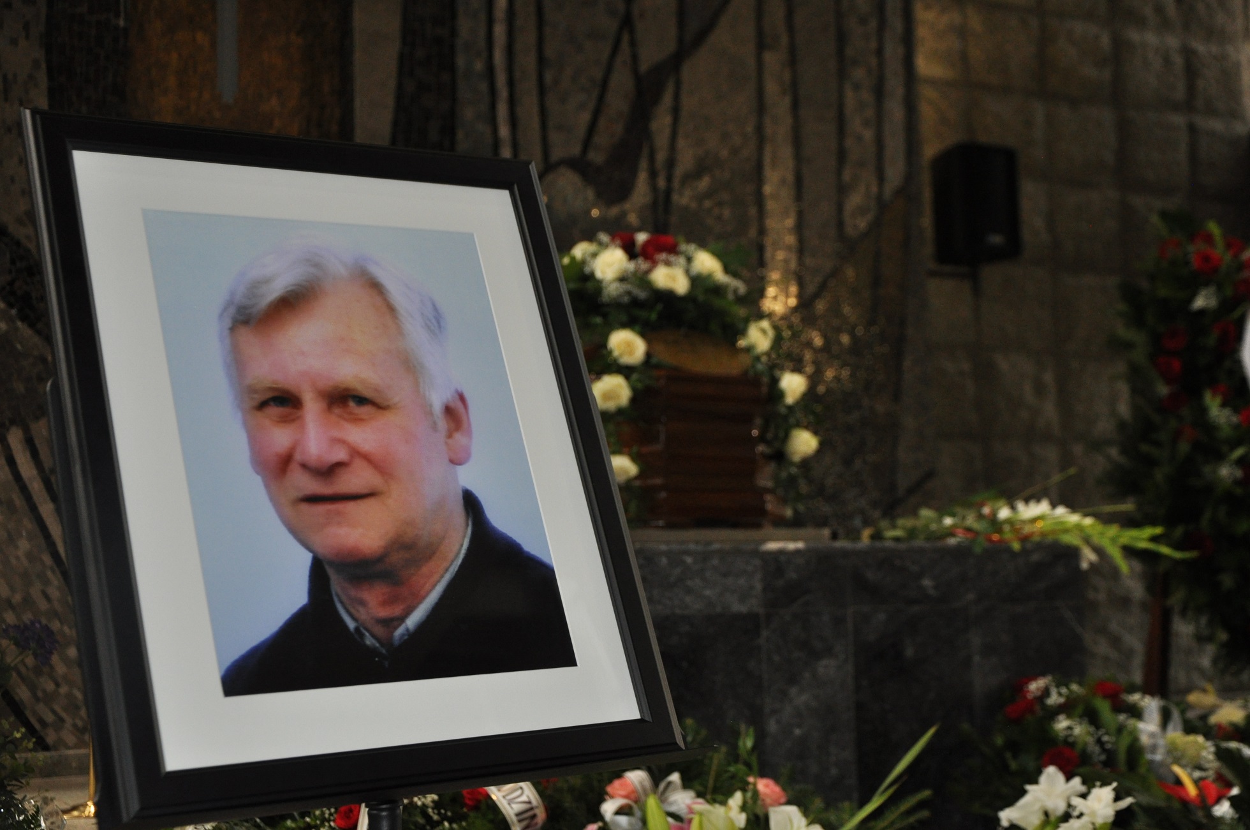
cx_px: 625
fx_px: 1768
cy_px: 415
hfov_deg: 38.9
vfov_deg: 26.4
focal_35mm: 51
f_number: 4.2
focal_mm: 34
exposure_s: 1/60
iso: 800
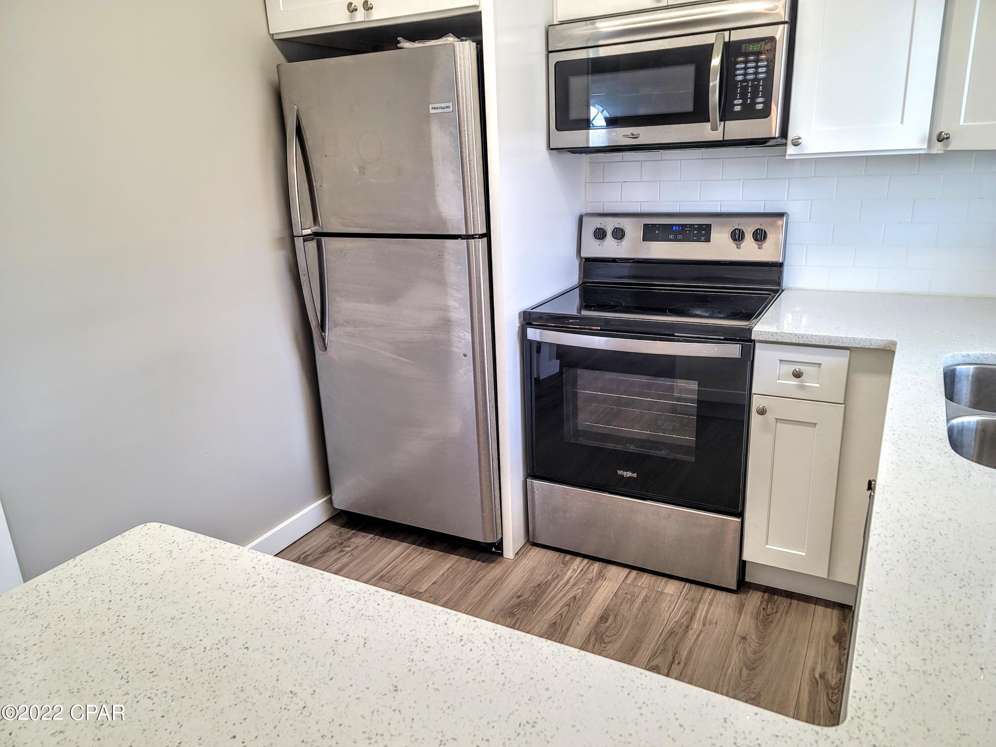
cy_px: 374
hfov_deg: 69.4
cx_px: 498
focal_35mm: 25
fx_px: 719
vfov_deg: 54.9
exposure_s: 1/120
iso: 125
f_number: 1.8
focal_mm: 7
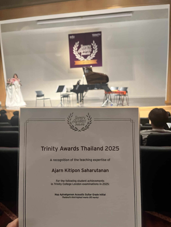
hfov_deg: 53.1
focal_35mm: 26
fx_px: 171
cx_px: 86
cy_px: 114
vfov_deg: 67.3
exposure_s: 1/33
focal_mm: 5.1
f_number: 1.6
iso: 640
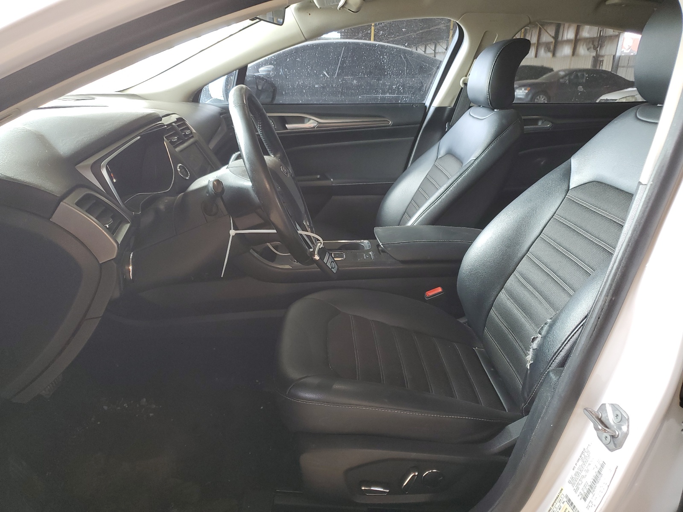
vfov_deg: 53.1
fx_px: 513
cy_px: 256
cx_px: 342
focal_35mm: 26
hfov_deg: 67.3
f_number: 1.5
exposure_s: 1/60.2
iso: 72
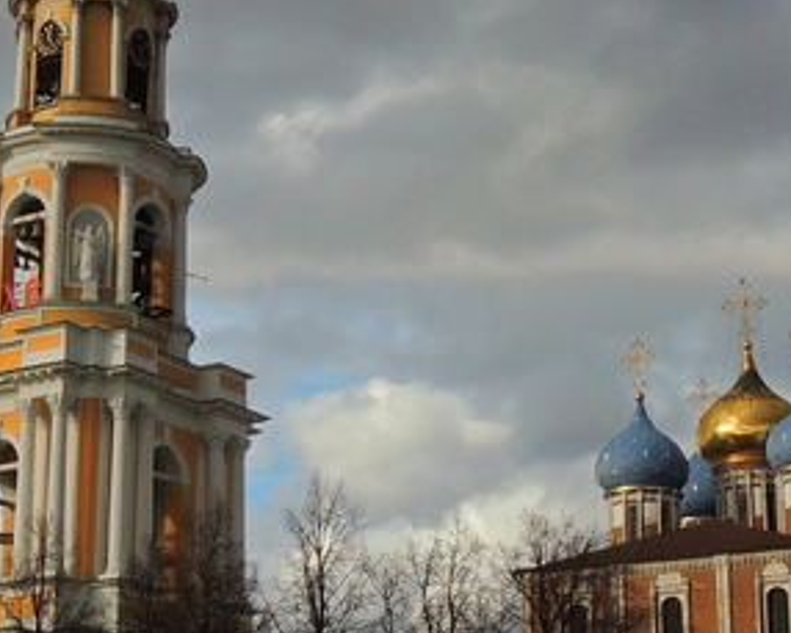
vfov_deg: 17.7
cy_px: 350
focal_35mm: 87
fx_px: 2037
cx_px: 481
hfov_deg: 21.9
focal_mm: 5.3
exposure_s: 1/2000
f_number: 4.4
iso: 400
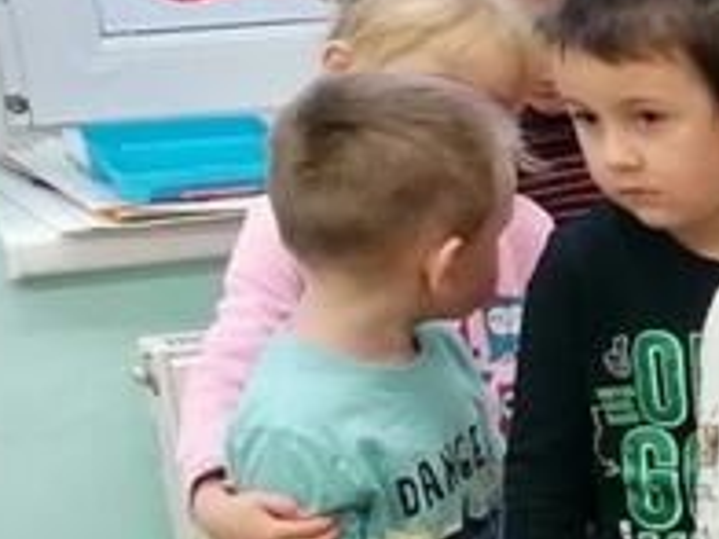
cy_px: 975
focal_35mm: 184
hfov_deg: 8.6
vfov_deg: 7.8
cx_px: 2282
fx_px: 3822
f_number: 1.8
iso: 125
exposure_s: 1/50
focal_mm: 4.75
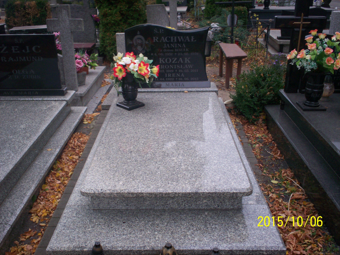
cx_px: 170
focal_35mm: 36
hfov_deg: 51.4
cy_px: 128
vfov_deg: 39.7
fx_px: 354
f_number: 4.5
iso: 100
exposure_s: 1/68.1
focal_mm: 6
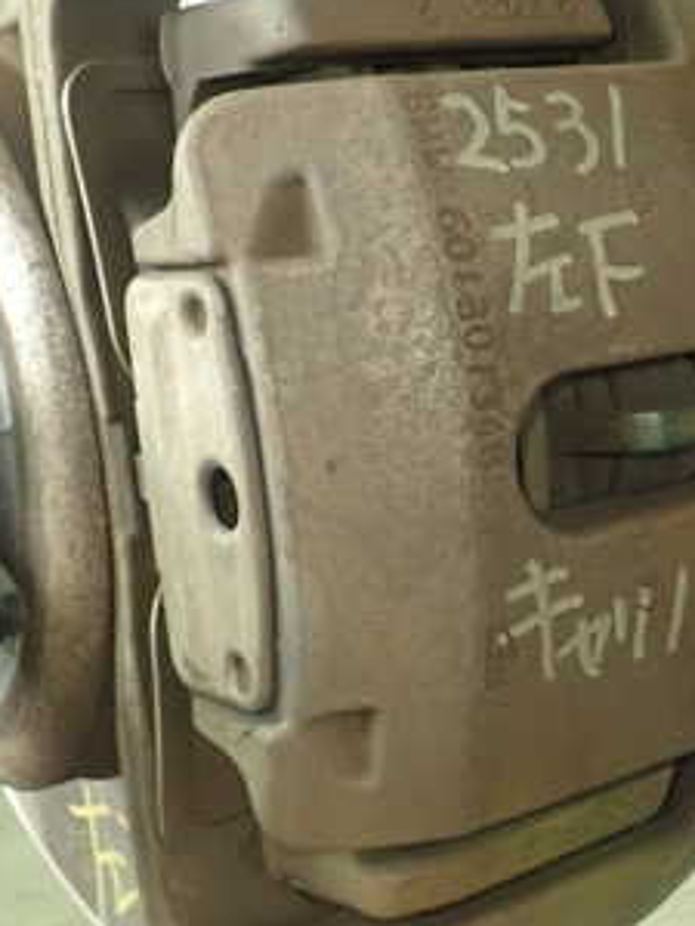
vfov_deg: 32.2
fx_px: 1606
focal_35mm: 60
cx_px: 547
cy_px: 438
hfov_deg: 24.1
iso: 800
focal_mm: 5.5
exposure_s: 1/50
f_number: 2.3
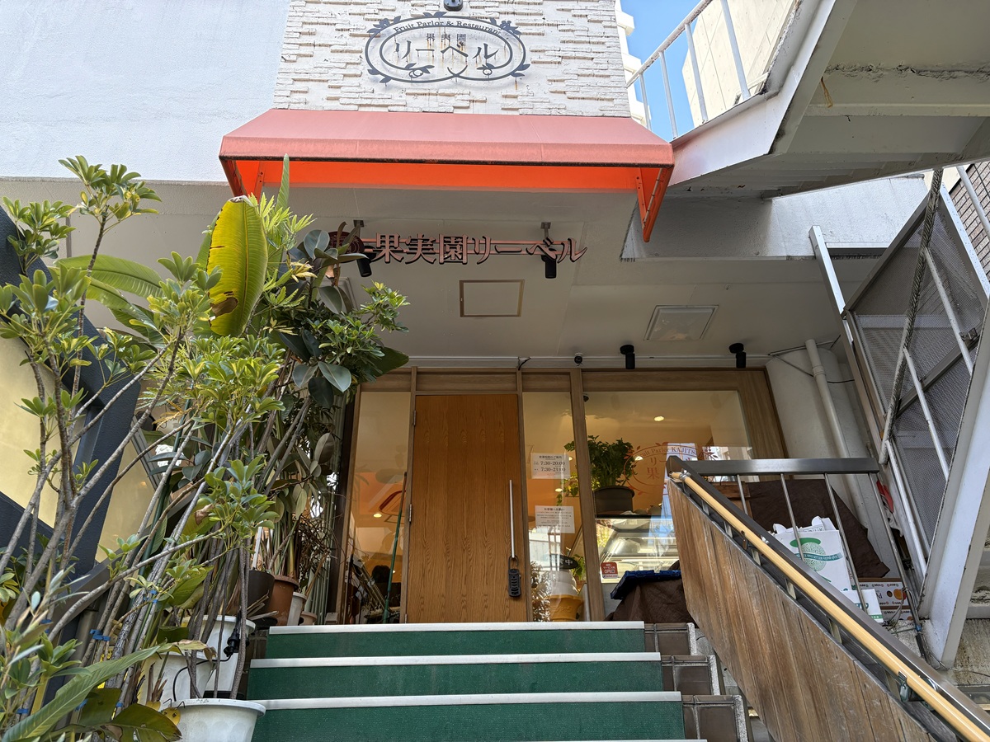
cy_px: 371
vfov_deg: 53.1
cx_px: 495
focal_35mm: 26
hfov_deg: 67.3
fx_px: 744
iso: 64
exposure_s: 1/182
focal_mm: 5.96
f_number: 1.6
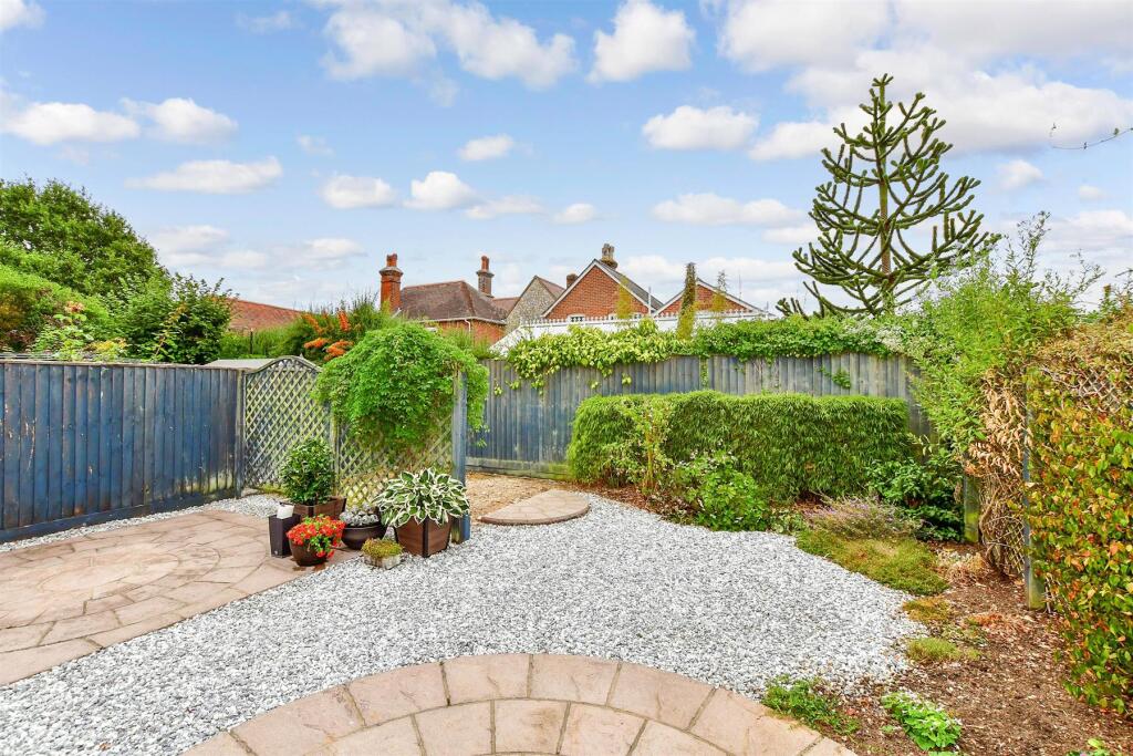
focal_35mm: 15
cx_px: 566
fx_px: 472
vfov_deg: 77.3
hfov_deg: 100.4
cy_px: 378
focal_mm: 10
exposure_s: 1/200
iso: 400
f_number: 8
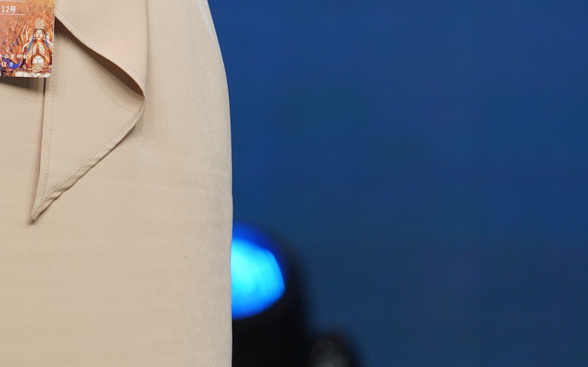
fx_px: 11985
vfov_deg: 1.8
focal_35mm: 748
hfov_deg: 2.8
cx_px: -32
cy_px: -283
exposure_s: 1/320
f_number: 2.8
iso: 400
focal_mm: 200
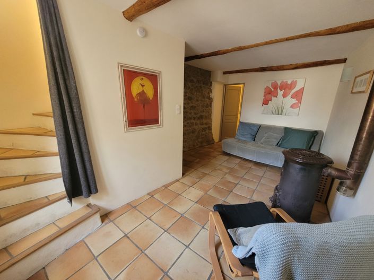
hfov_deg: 106.2
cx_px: 187
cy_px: 140
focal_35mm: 13
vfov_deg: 89.9
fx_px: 140
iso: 320
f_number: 2.2
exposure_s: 1/33
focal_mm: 1.74
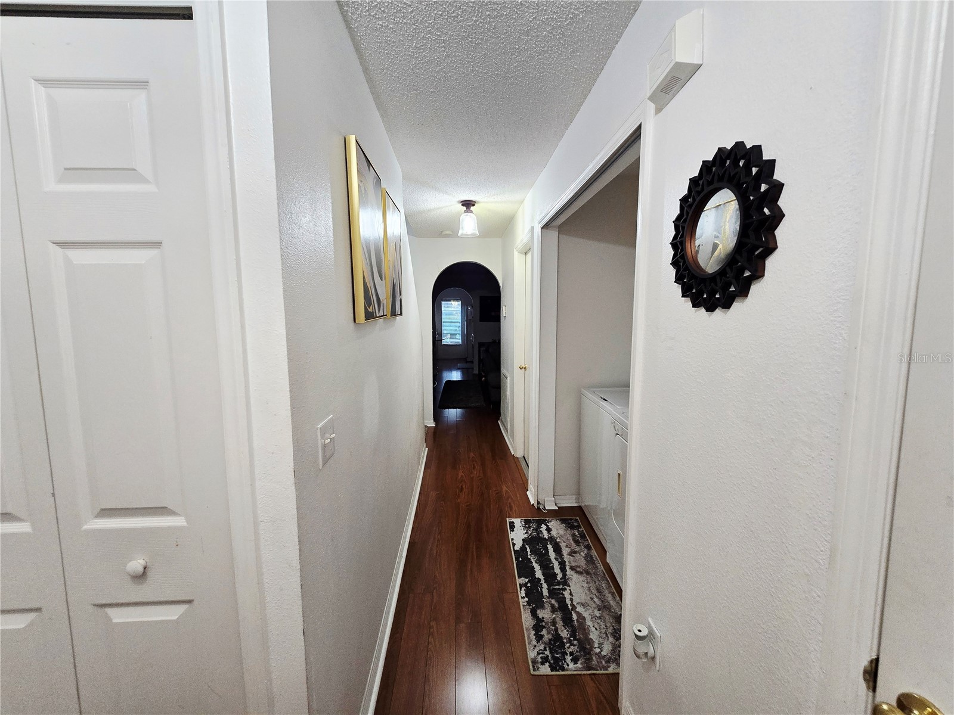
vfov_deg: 89.9
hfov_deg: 106.2
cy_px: 358
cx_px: 477
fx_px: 358
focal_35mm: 13
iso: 200
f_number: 2.2
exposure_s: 1/60.2
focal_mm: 2.2
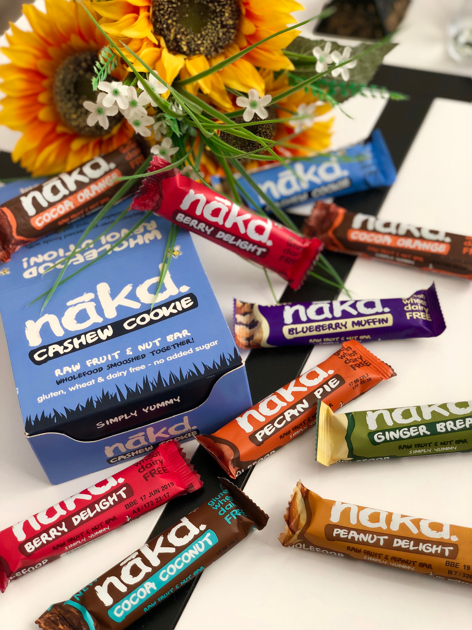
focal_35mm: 52
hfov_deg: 28.0
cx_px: 236
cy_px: 315
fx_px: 945
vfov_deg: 36.8
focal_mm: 6
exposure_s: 1/60
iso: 64
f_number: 2.4
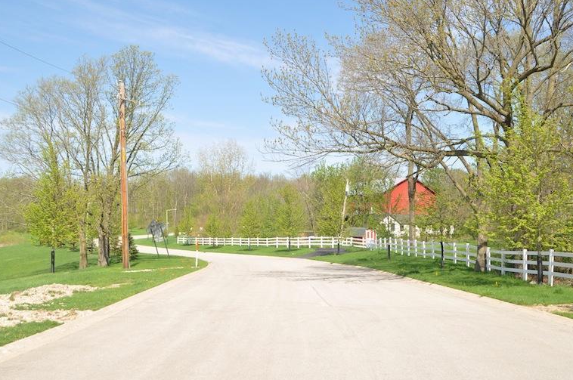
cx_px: 285
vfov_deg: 34.9
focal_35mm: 38
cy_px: 185
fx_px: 604
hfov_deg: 50.8
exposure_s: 1/200
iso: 200
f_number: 7.1
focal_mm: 24
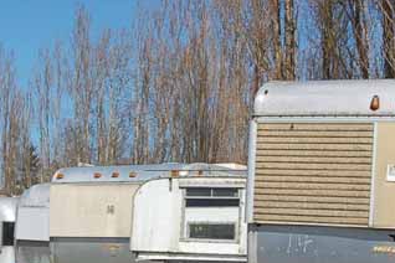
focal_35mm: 93
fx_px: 1020
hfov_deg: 21.9
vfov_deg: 14.7
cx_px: 170
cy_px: 171
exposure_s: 1/60
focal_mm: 28
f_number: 25
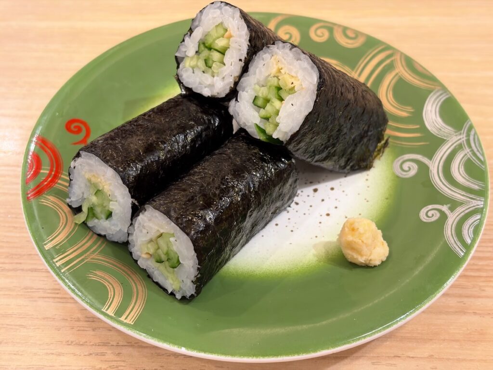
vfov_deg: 28.0
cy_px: 185
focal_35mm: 52
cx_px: 246
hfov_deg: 36.8
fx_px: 741
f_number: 1.6
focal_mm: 5.96
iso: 50
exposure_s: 1/50
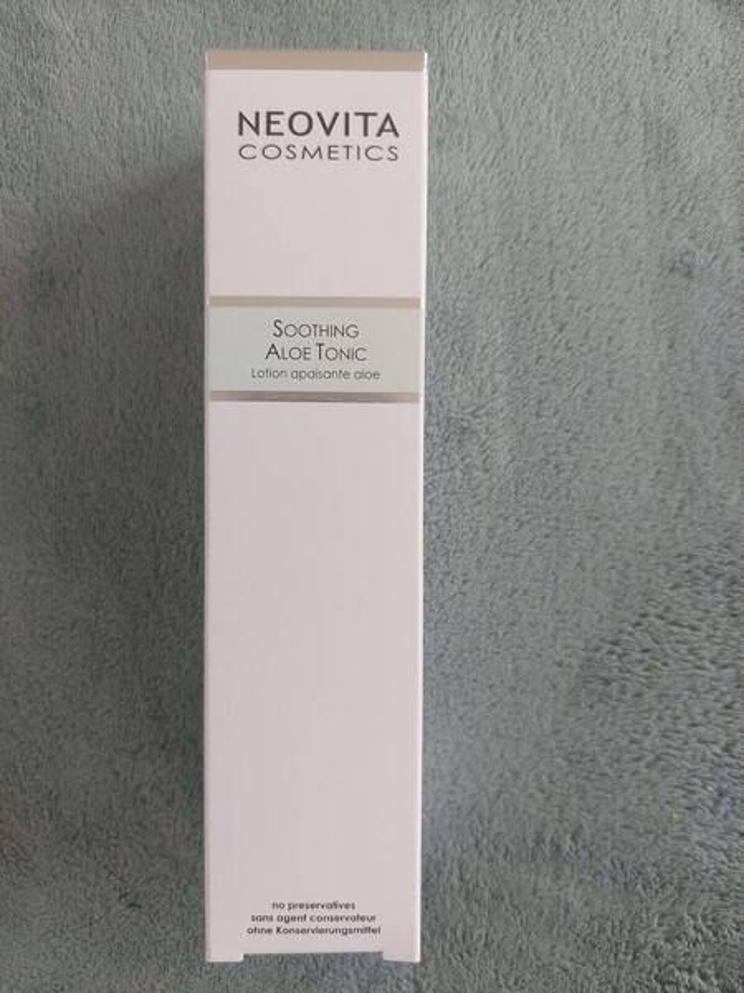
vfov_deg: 69.4
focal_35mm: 25
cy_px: 496
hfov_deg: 54.9
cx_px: 372
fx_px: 716
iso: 50
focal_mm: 5.23
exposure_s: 1/100
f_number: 1.8
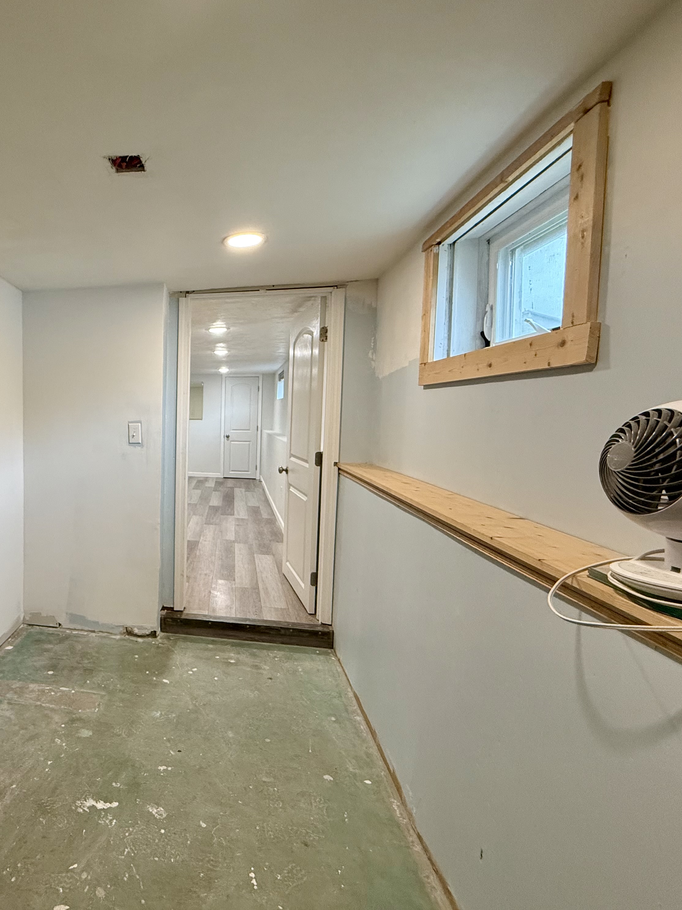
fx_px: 499
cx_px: 122
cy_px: 447
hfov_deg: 62.0
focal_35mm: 19
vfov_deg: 84.7
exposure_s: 1/120
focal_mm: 2.22
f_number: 2.2
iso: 320
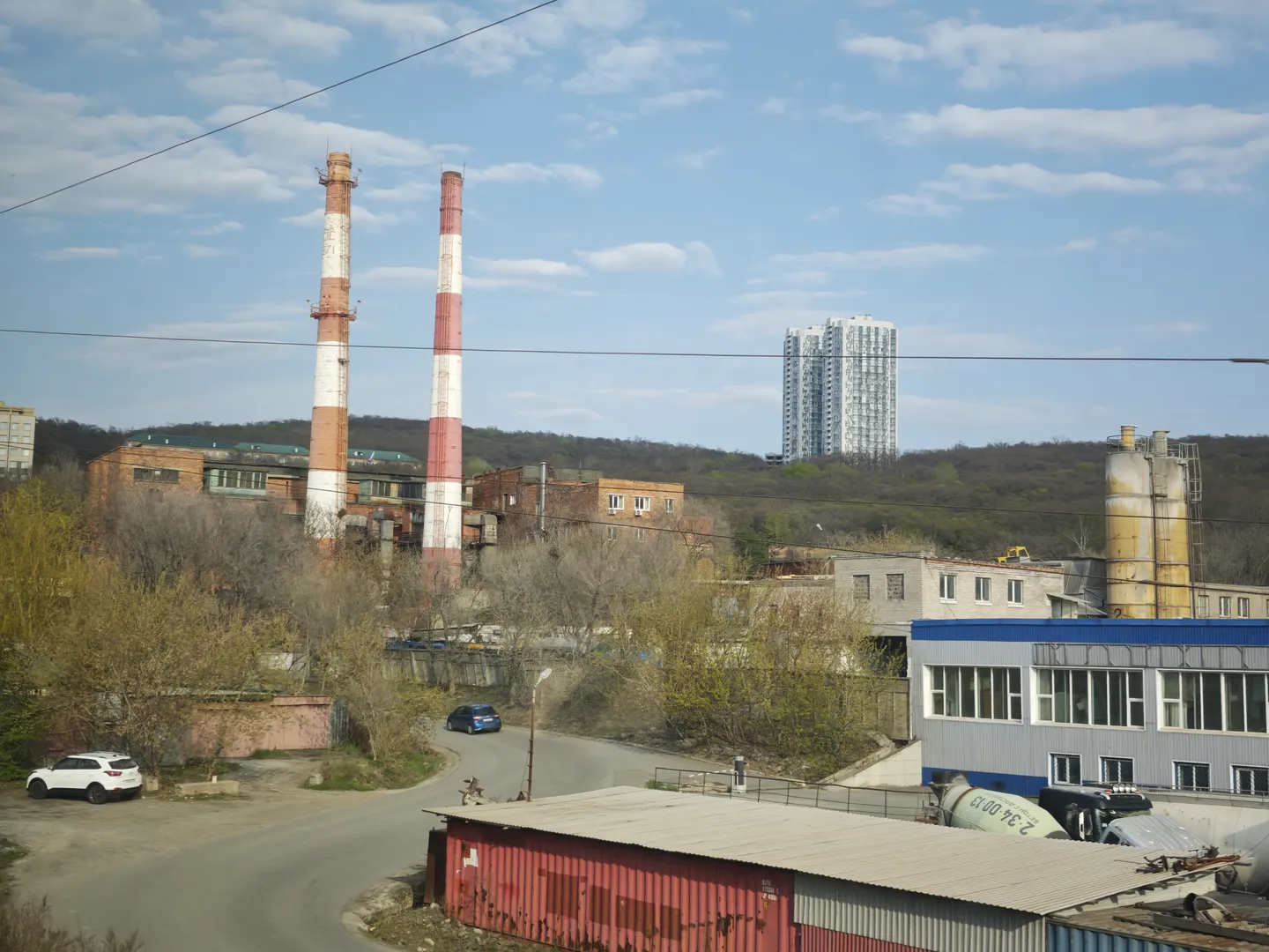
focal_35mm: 46
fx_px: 1686
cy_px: 476
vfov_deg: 31.5
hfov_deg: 41.2
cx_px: 634
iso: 50
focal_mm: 6.55
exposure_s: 1/710
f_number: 1.62
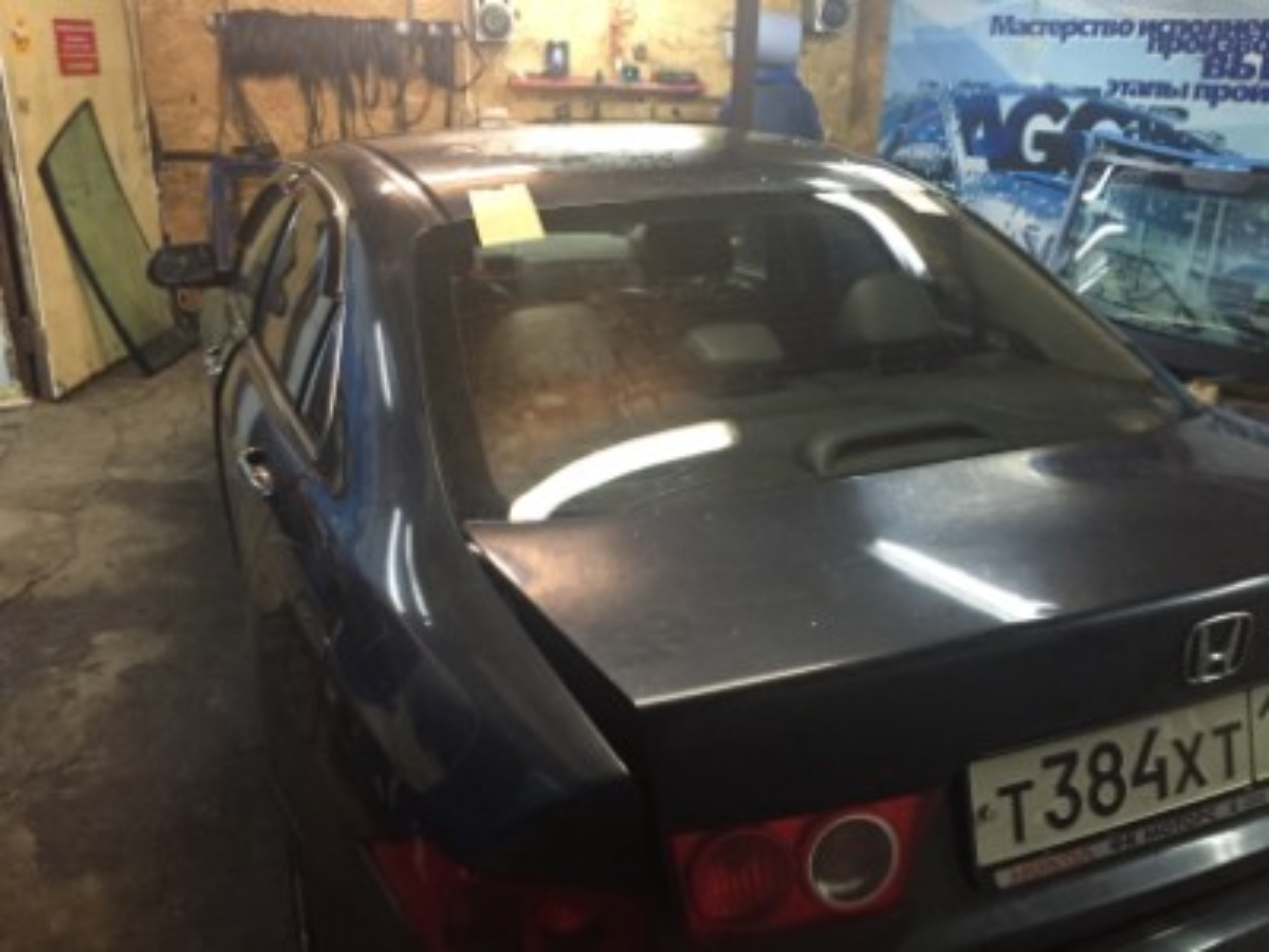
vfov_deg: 48.2
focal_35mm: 29
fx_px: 1063
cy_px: 476
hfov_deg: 61.7
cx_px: 634
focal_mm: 4.15
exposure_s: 1/25
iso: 250
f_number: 2.2
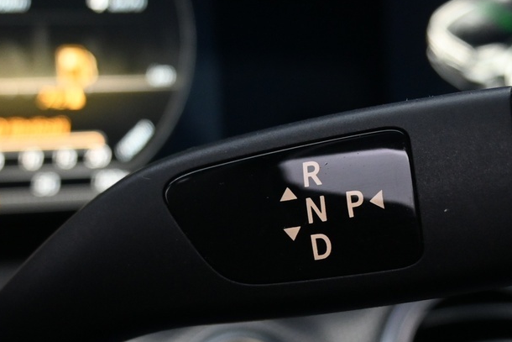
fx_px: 1105
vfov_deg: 17.5
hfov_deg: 26.0
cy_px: 233
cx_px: 332
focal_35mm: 78
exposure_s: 1/30
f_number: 3.8
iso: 1250
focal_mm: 19.5
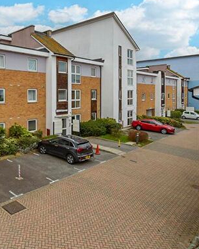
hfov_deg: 51.4
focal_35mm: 26
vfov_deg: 65.6
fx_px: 191
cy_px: 103
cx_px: 39
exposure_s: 1/640
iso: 160
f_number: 5.6
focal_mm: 10
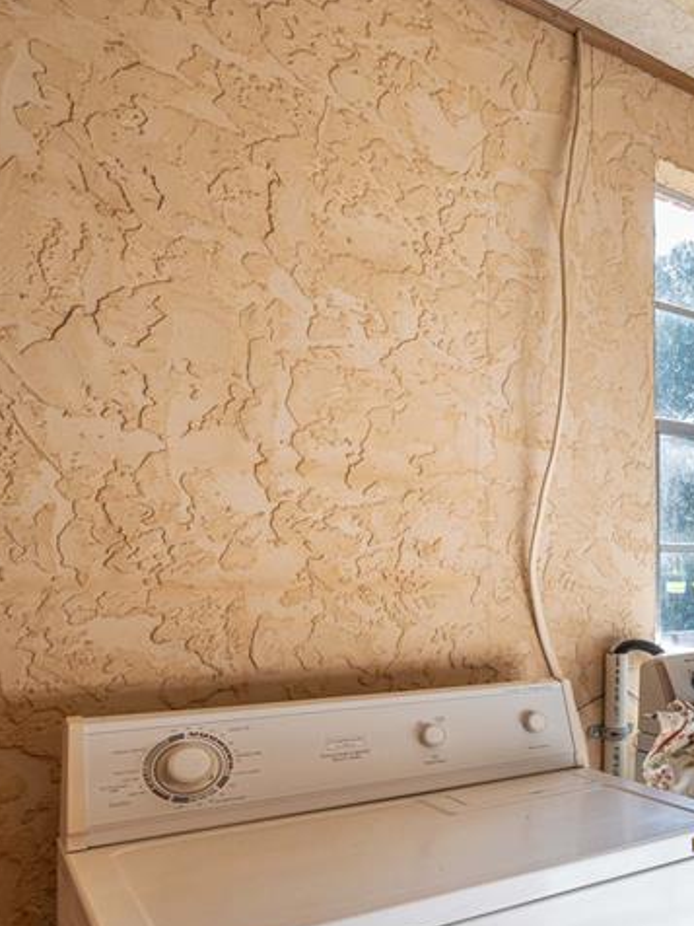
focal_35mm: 33
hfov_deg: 32.4
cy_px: 584
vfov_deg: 54.7
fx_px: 882
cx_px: 901
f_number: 8
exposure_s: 1/15
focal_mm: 16
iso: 100
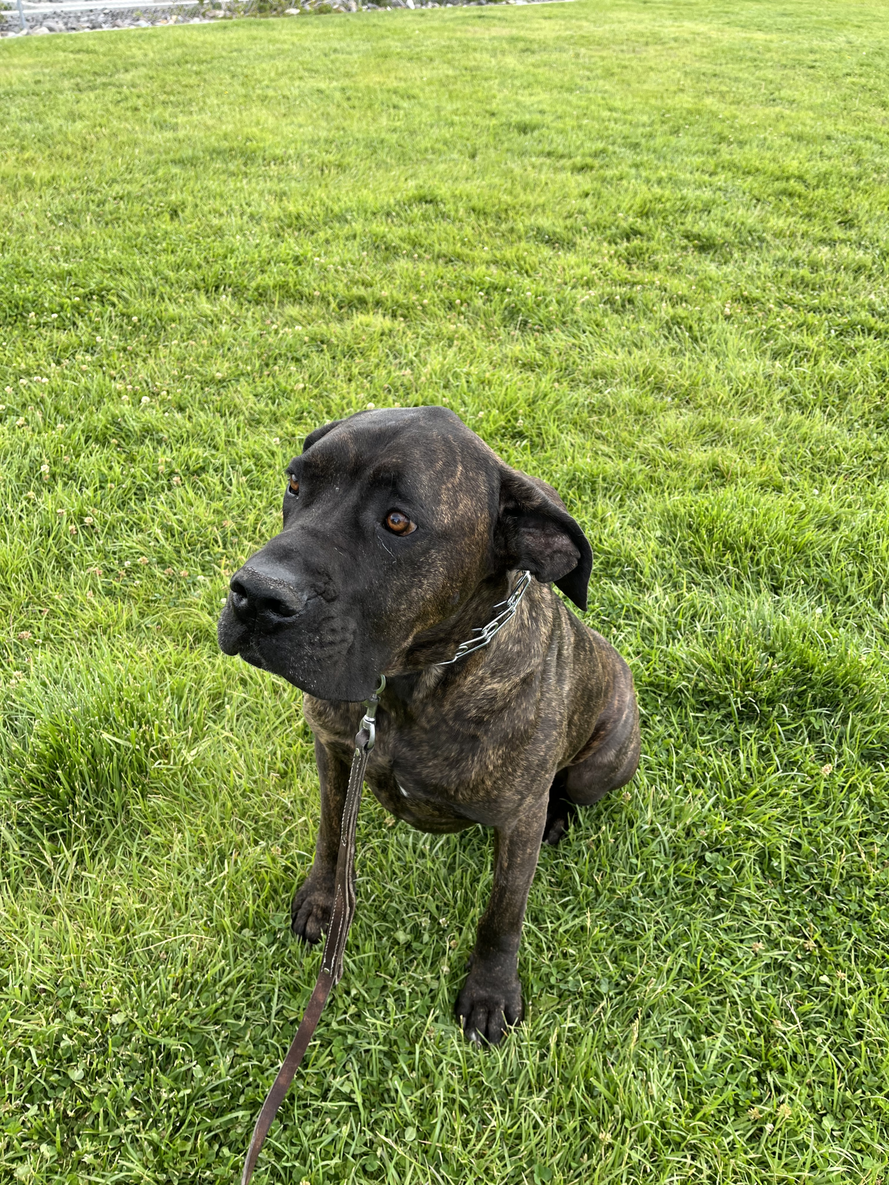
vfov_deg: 67.3
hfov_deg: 53.1
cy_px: 592
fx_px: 890
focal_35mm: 26
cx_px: 444
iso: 50
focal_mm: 5.1
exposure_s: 1/631
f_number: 1.6
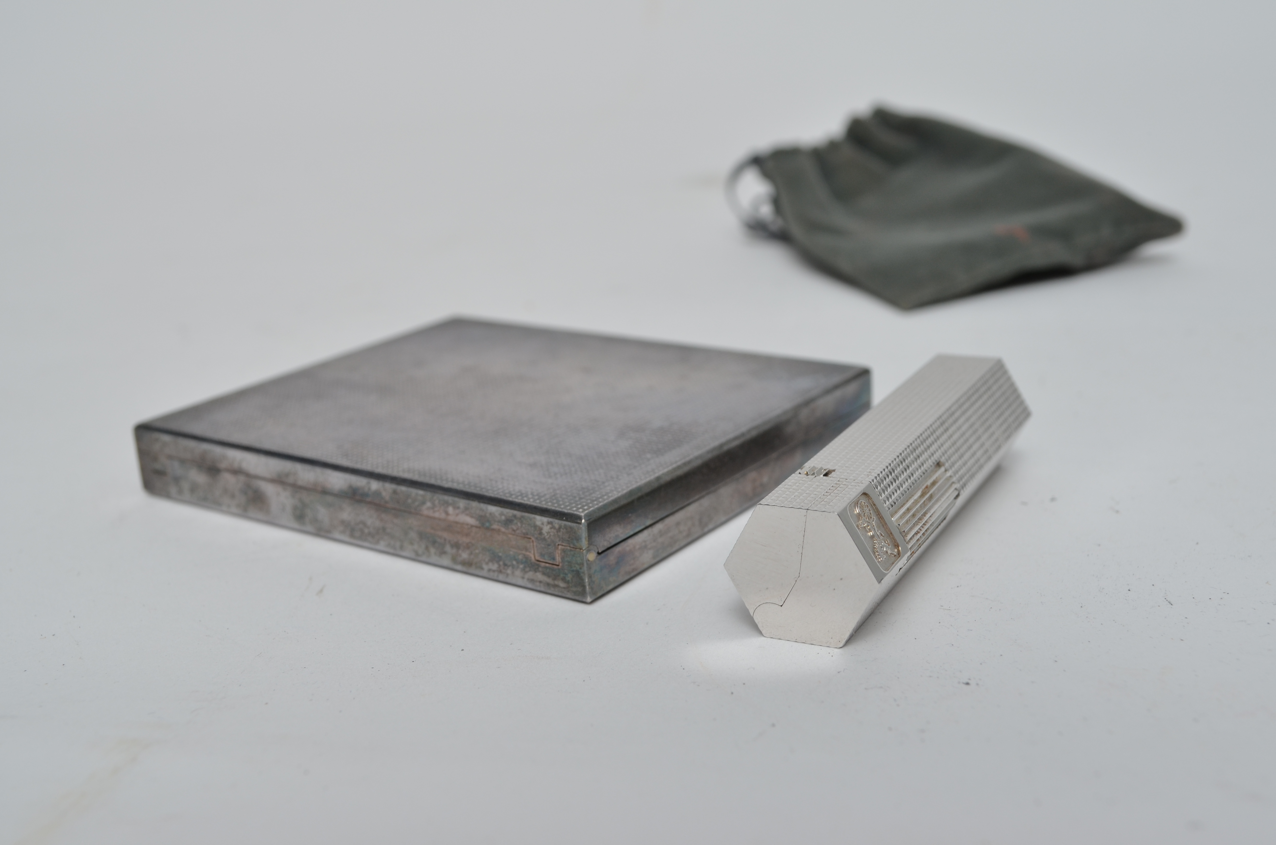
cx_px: 638
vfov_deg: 29.7
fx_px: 1592
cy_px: 422
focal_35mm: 45
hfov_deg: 43.7
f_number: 8
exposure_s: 1/125
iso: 250
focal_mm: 30
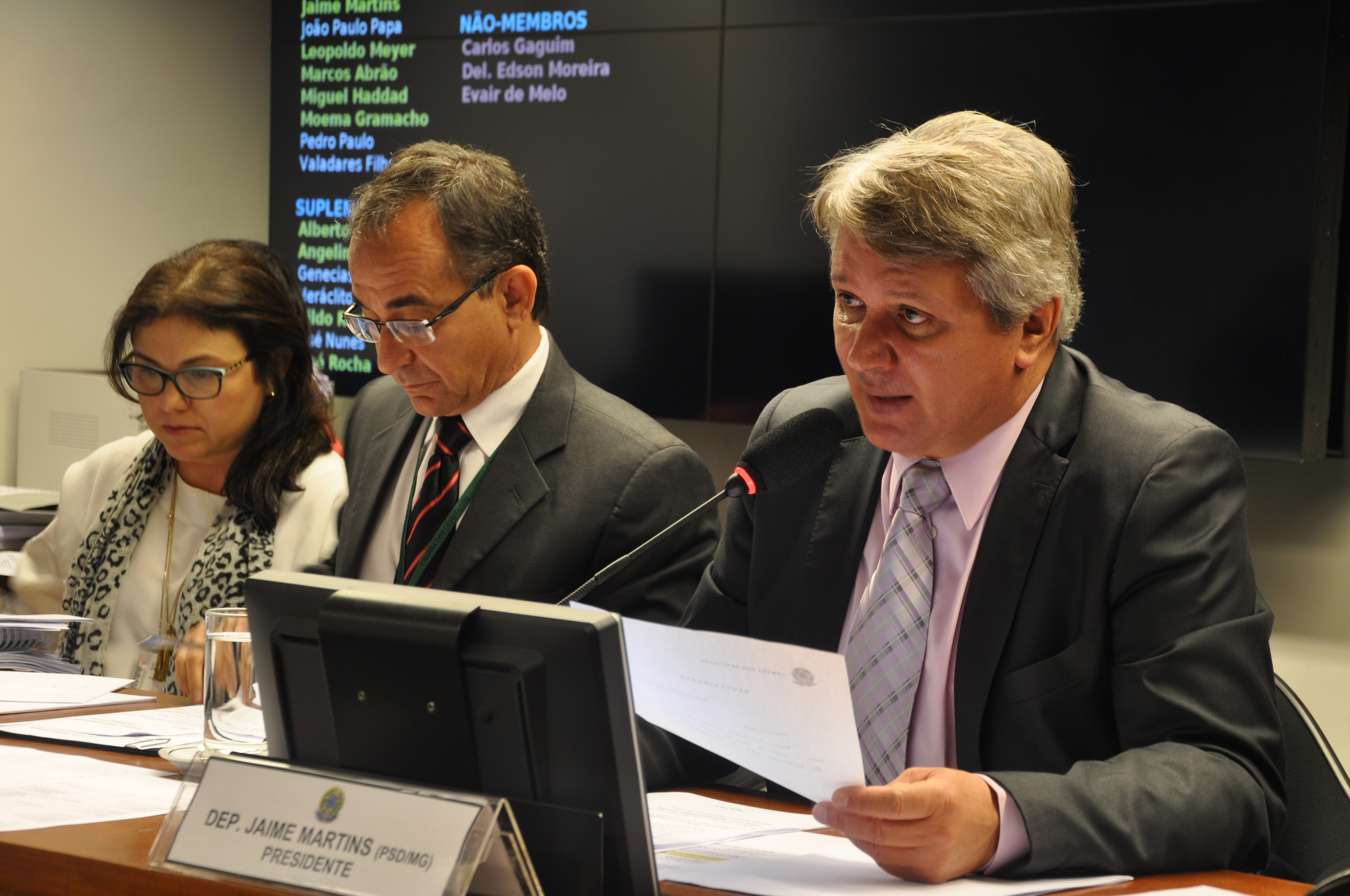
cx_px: 675
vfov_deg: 14.7
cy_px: 448
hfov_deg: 21.9
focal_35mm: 93
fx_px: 3483
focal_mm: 62
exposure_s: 1/13
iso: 320
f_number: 5.3
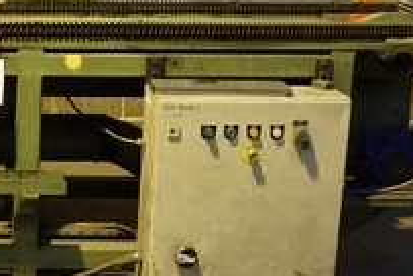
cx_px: -73
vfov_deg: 16.1
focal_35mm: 85
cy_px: 120
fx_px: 977
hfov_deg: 22.2
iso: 3200
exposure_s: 1/80
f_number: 3.5
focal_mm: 16
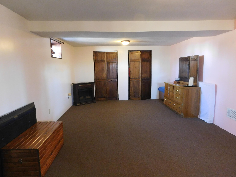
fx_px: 157
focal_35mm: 23
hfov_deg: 73.9
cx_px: 118
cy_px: 88
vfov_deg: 58.9
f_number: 3
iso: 500
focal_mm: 4
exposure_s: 1/8
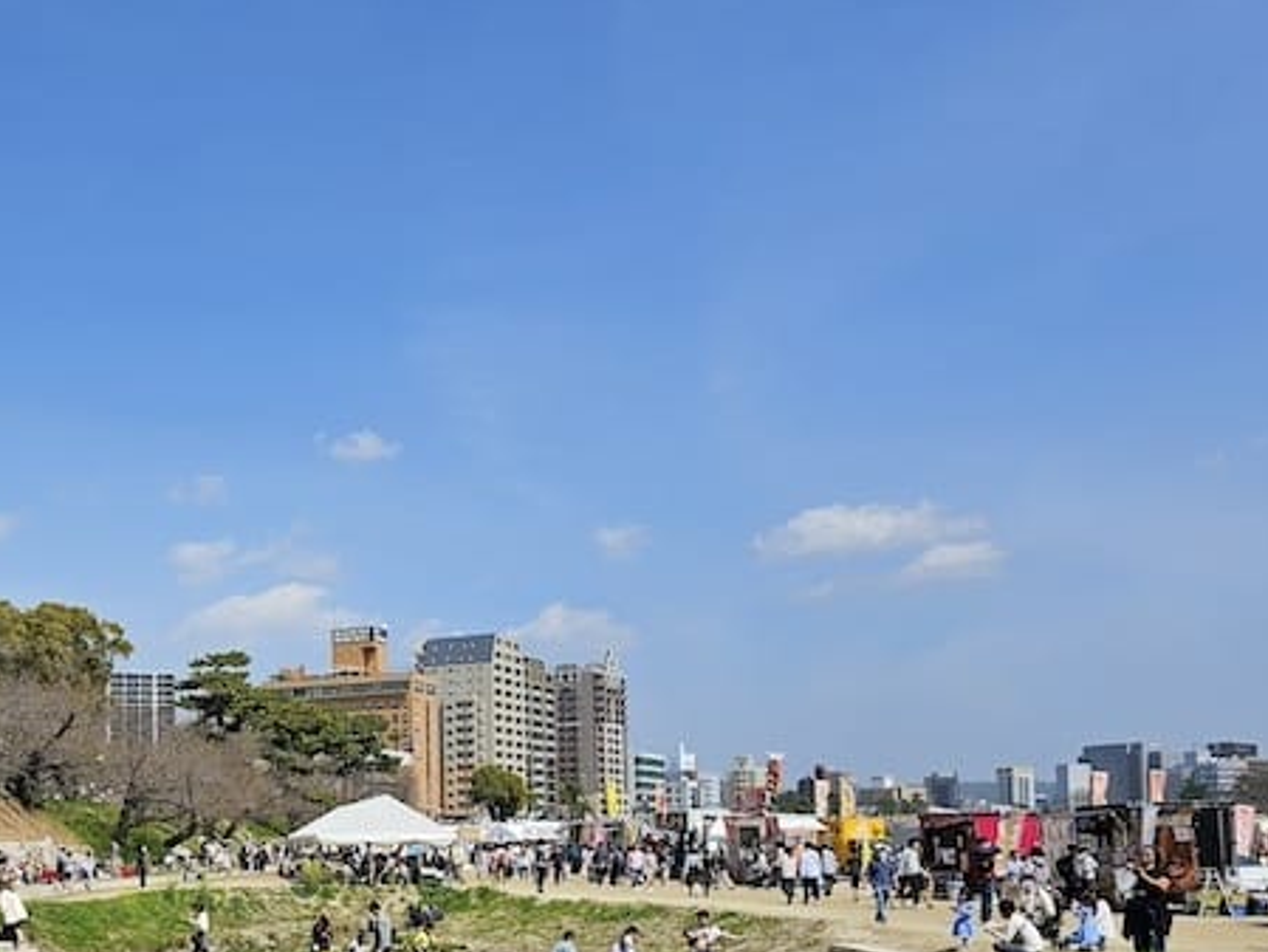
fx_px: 1502
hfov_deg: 42.4
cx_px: 155
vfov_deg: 34.2
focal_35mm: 41
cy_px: 743
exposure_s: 1/1135
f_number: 1.7
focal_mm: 6.3
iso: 10
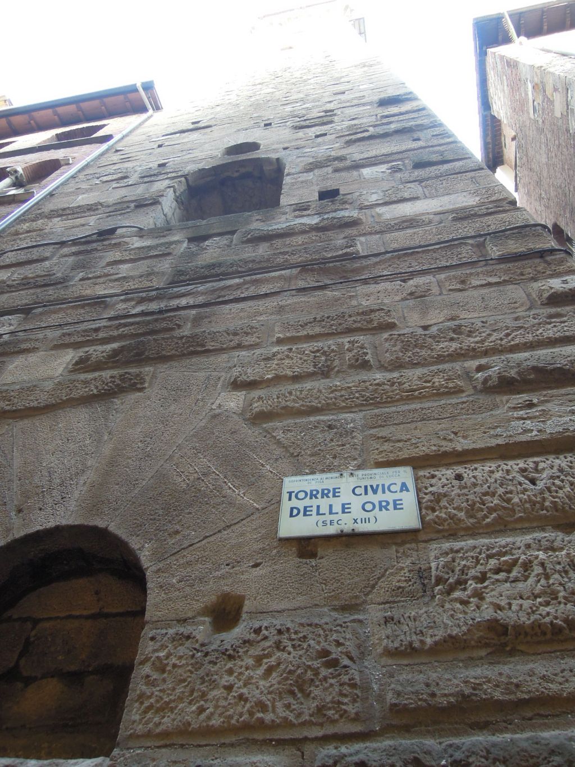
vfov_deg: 71.6
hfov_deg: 56.8
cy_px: 384
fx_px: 531
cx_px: 288
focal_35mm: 24
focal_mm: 4.3
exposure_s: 1/30
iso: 220
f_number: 2.8
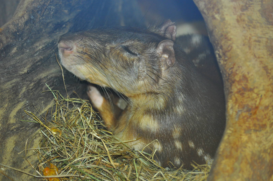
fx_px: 1318
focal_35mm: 174
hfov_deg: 11.8
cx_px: 136
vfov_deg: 7.9
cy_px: 90
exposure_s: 1/60
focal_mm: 116
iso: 500
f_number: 5.6
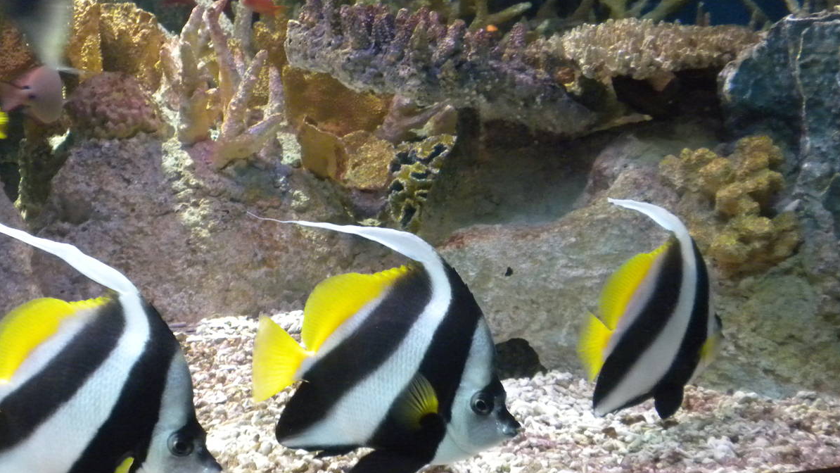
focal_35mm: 54
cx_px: 348
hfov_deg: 38.4
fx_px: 1203
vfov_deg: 22.2
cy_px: 266
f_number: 3.5
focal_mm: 6.6
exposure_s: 1/14.8
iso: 400
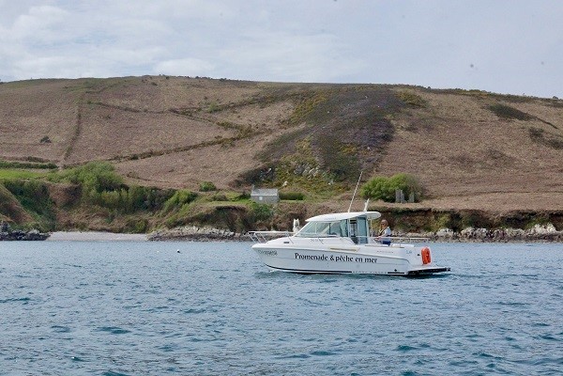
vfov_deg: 18.2
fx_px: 1173
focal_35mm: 75
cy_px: 188
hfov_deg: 27.0
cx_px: 282
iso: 1600
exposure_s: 1/750
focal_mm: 50
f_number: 22
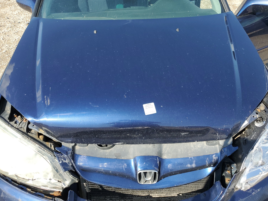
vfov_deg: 51.4
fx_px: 209
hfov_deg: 65.3
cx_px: 139
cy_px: 98
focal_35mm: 27
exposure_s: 1/1429
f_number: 1.5
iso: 50
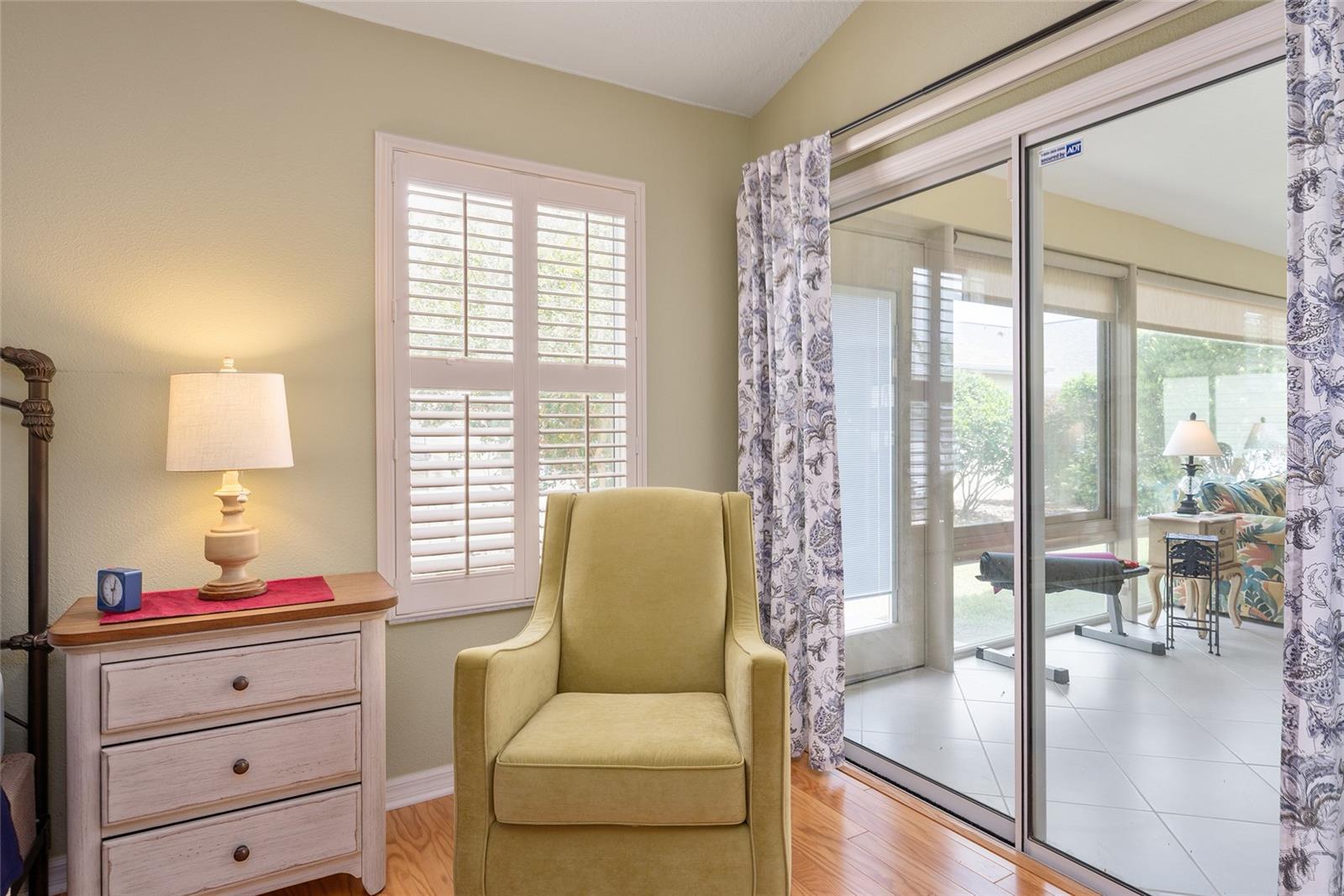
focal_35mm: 20
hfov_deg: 84.0
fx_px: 746
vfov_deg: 61.9
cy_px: 448
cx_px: 672
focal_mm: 20
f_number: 7.1
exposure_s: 1/6
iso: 200
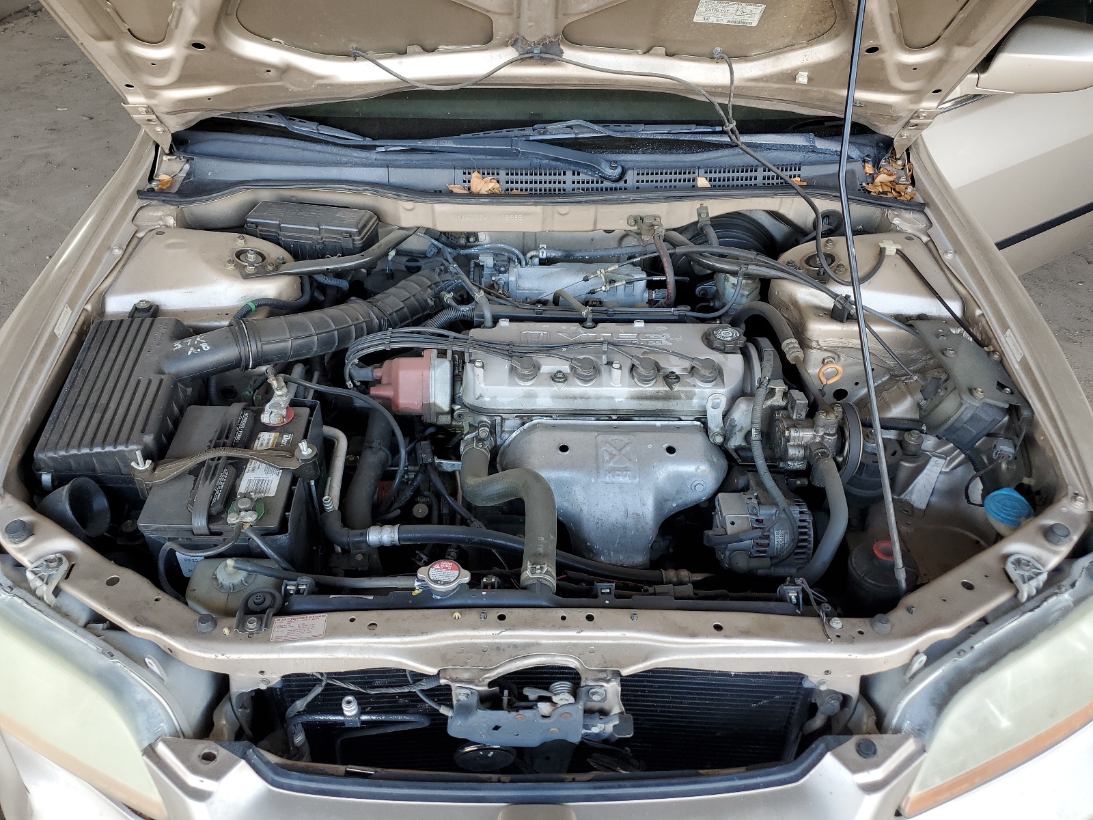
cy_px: 410
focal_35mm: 26
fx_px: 821
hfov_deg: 67.3
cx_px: 546
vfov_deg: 53.1
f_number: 1.5
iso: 51
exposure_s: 1/120
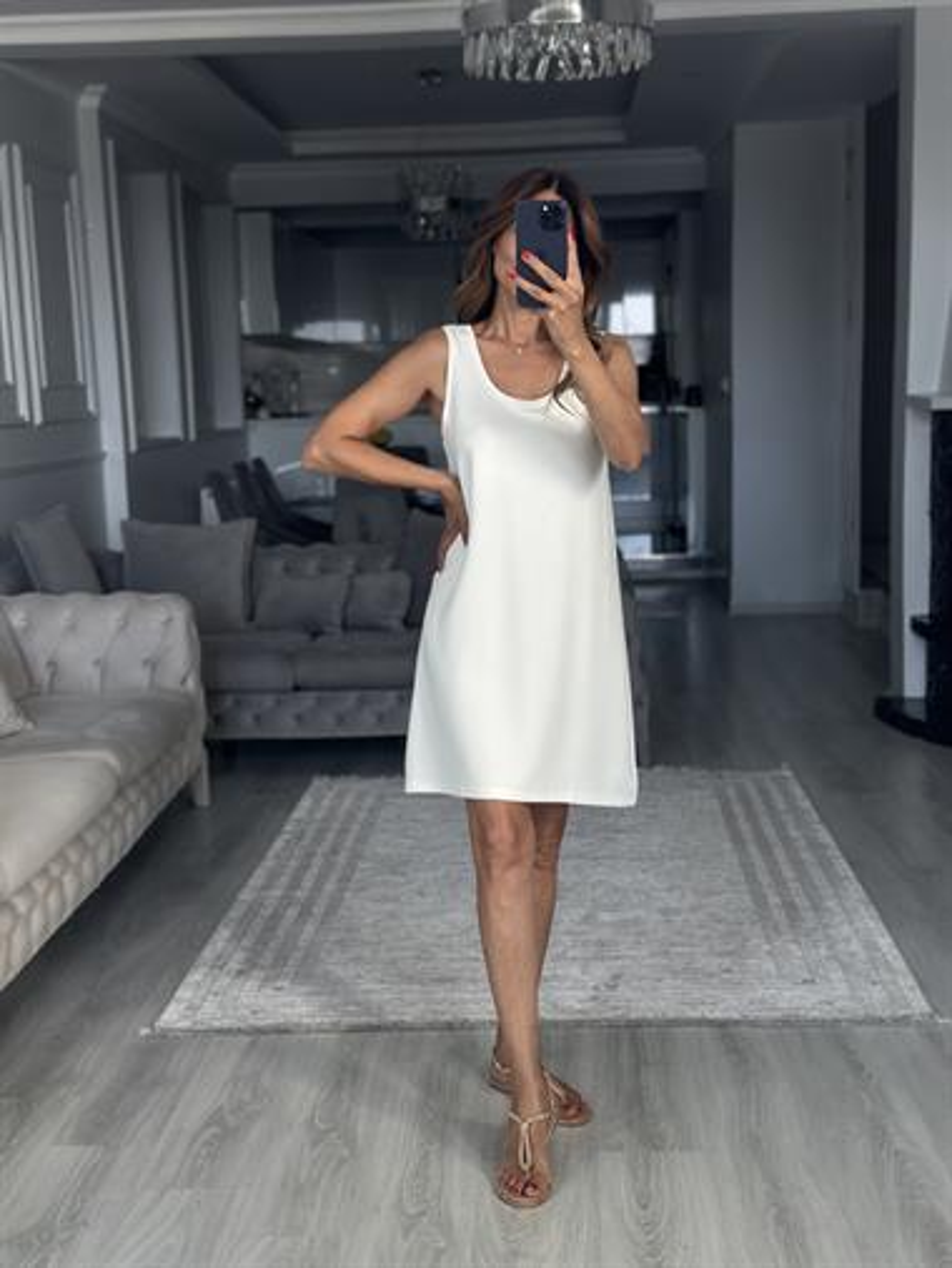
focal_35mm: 48
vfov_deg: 39.6
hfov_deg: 30.3
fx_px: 1759
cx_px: 476
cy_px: 634
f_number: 1.78
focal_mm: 6.86
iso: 100
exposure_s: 1/171
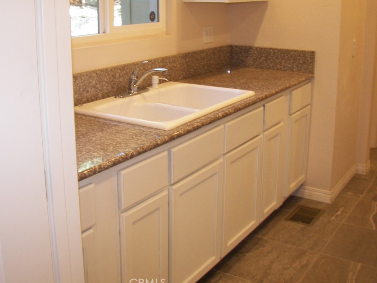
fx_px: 479
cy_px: 116
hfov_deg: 42.8
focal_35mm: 44
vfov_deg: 32.8
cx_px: 153
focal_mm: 6
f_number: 2.8
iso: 100
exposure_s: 1/30
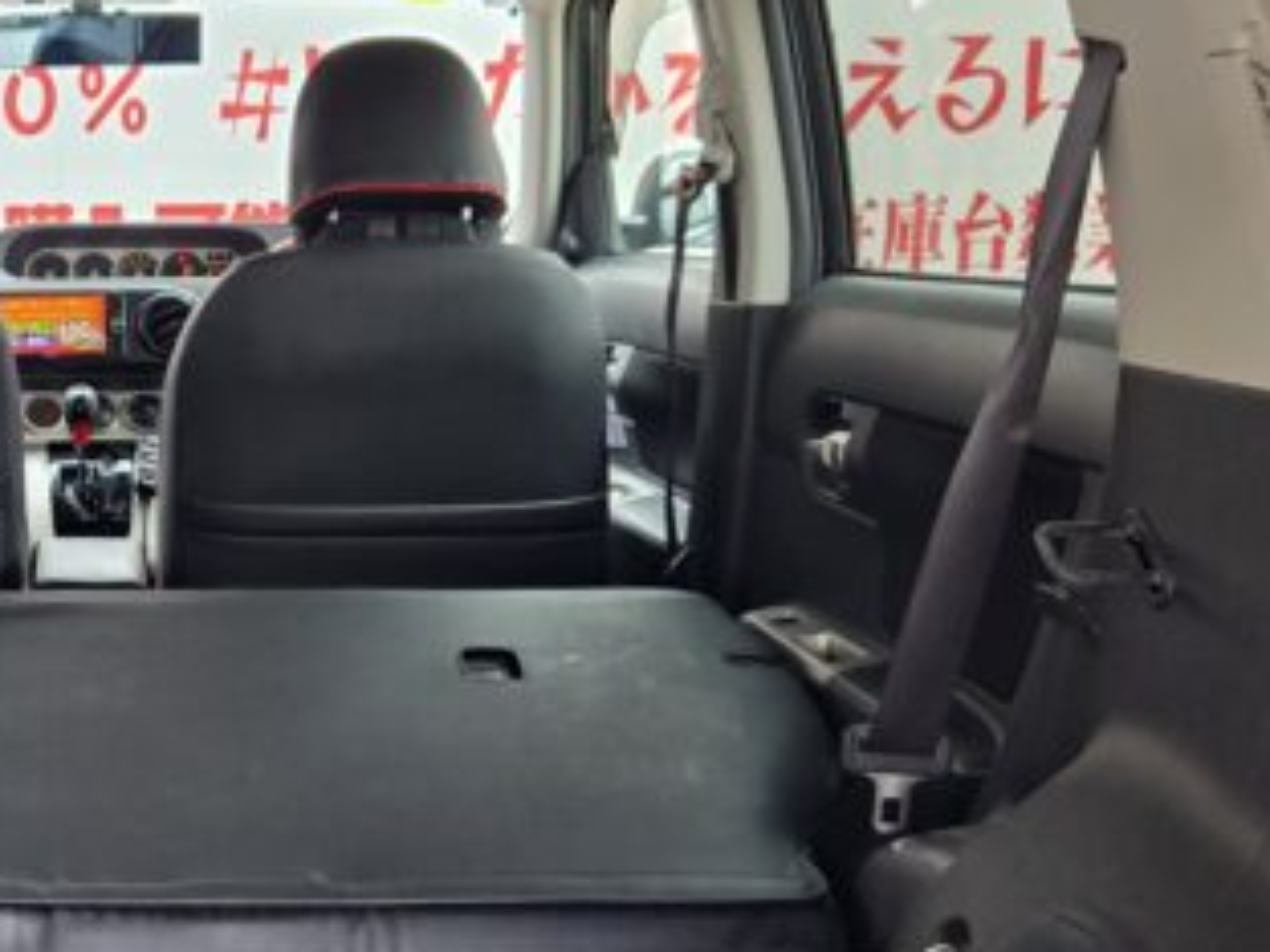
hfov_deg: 31.0
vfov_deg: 24.7
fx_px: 2165
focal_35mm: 59
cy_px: 622
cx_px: 102
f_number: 1.8
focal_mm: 5.4
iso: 100
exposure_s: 1/180
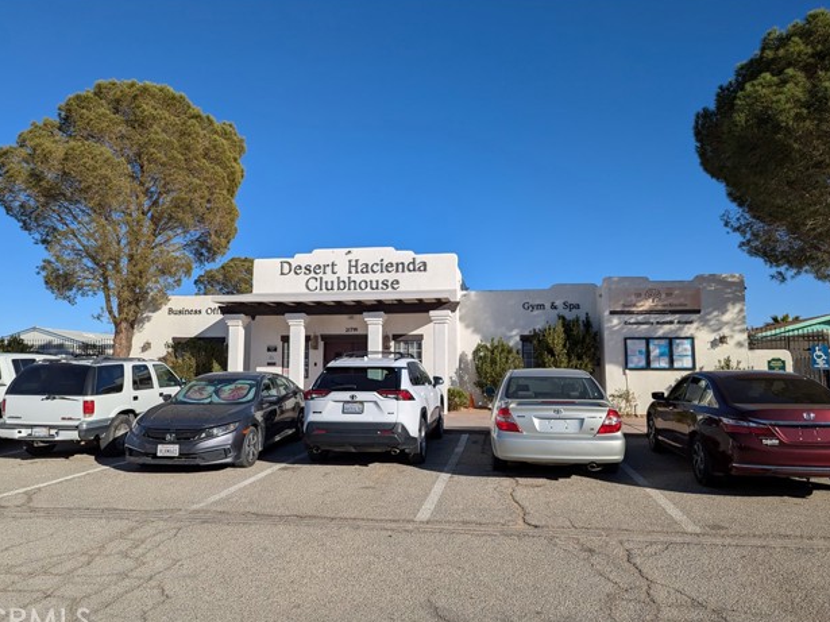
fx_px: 599
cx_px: 405
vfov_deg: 54.9
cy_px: 315
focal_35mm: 25
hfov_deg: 69.4
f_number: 1.85
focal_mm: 6.81
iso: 45
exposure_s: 1/3650
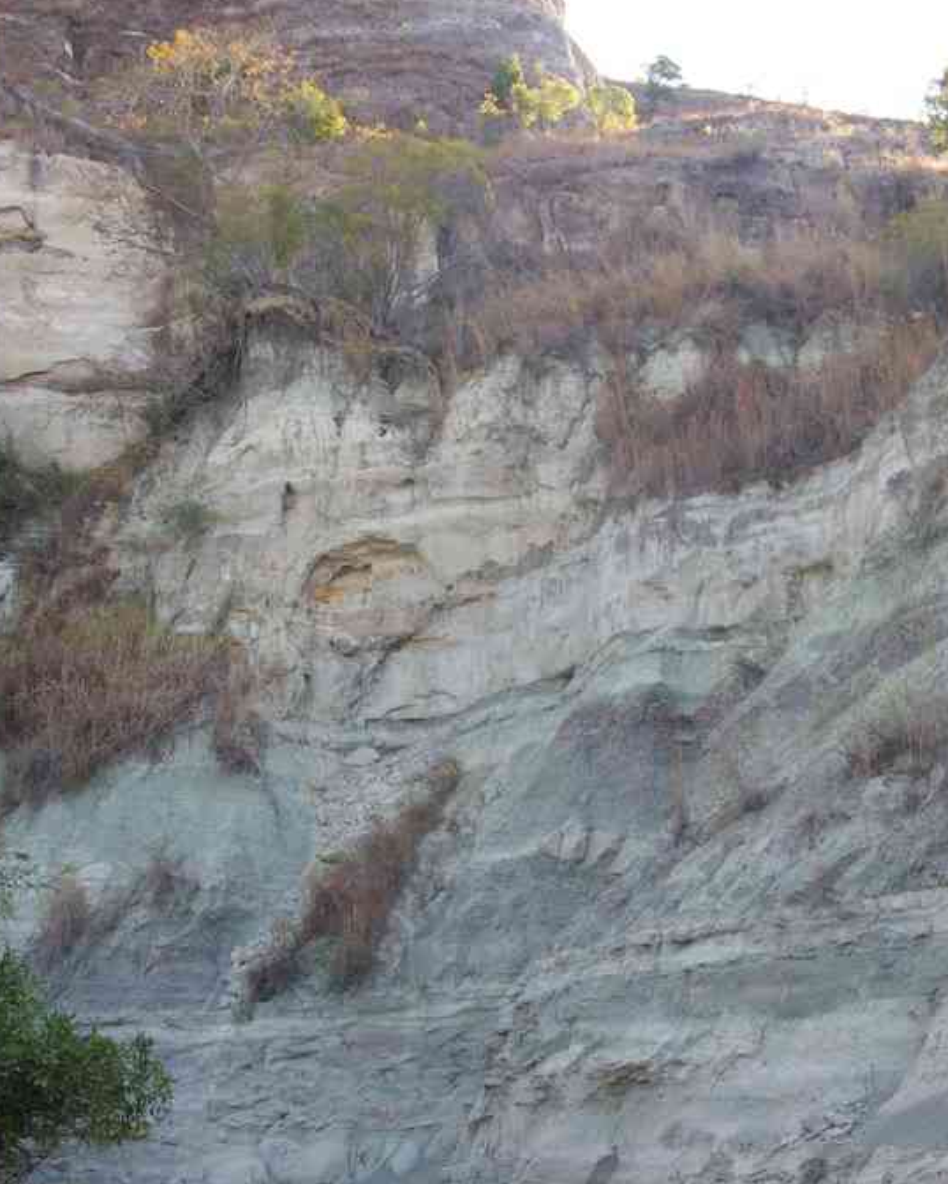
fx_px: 2103
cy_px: 755
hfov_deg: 25.4
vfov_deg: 31.3
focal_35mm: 60
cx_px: 507
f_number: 6.3
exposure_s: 1/60
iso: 400
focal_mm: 29.4
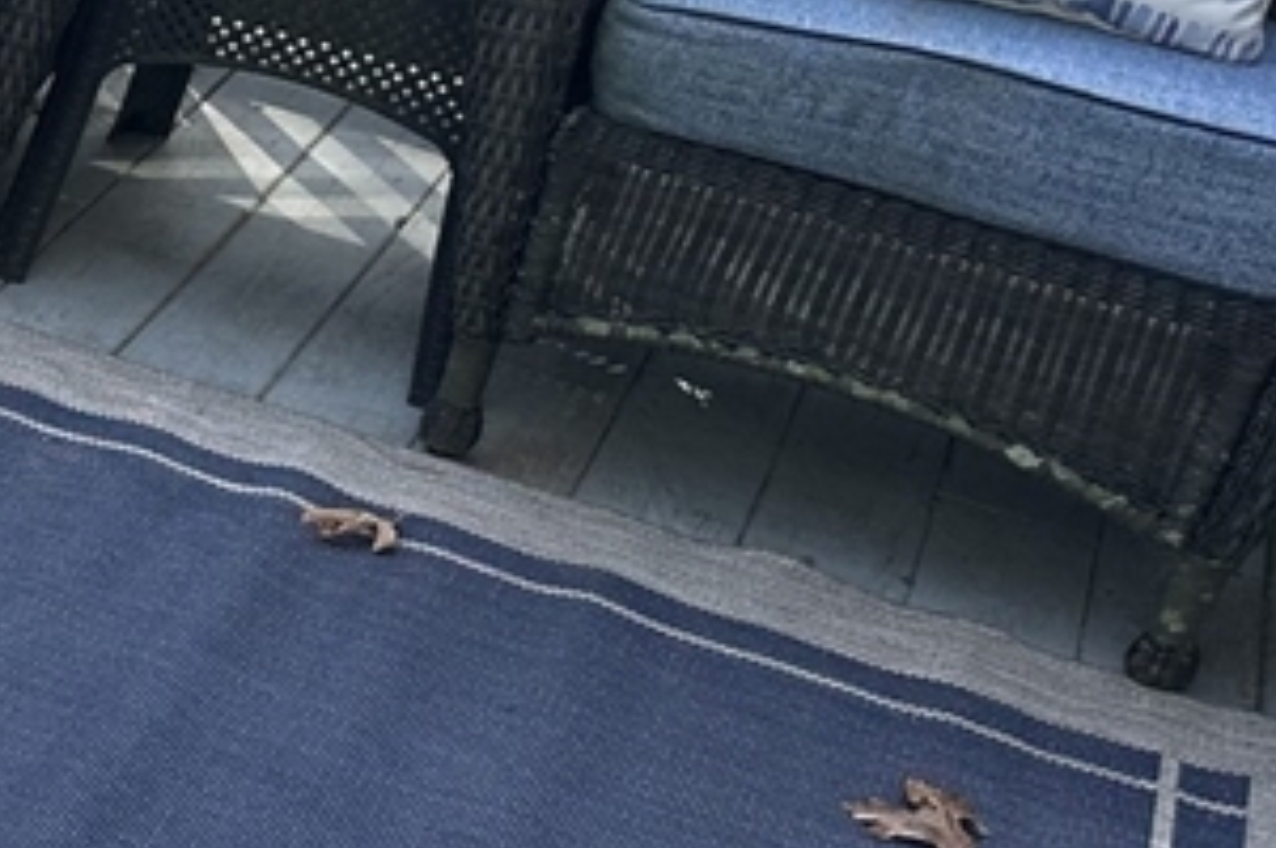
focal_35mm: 85
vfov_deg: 16.0
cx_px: -598
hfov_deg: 20.7
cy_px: 432
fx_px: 3009
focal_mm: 6.86
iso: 80
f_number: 1.78
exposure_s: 1/962
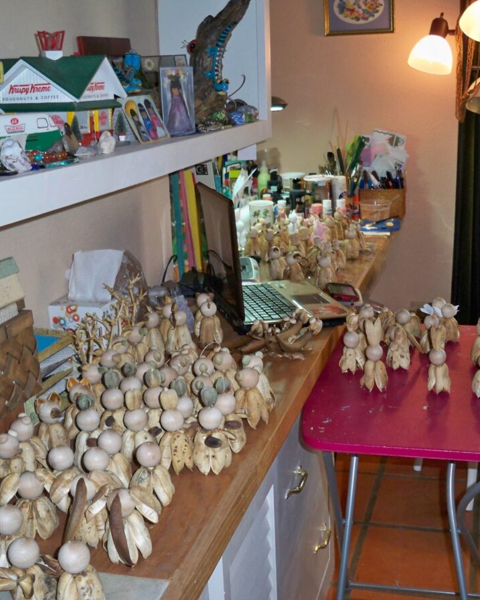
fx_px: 817
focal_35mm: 46
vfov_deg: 40.3
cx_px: 283
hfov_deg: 32.7
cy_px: 299
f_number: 3.1
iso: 200
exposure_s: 1/60
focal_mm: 6.3
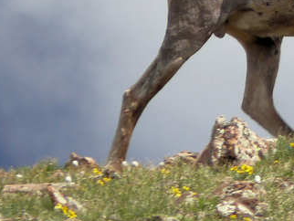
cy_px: -37
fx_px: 12630
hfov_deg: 1.3
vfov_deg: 1.0
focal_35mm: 1486
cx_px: 422
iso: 100
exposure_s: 1/160
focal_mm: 88.8
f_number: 4
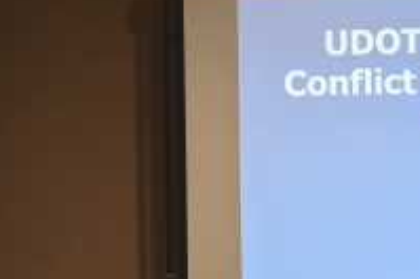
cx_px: 709
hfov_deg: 8.2
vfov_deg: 5.6
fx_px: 2830
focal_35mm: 243
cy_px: 198
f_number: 4
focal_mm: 70
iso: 720
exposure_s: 1/80
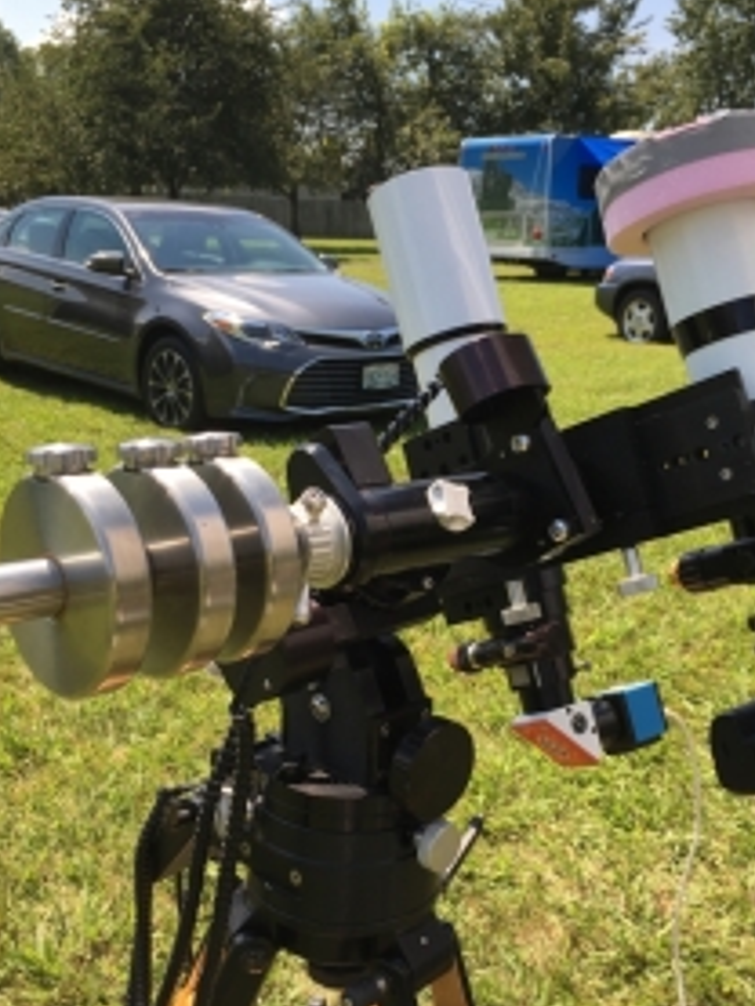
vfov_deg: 47.8
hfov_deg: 36.8
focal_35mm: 39
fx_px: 1133
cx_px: 417
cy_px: 547
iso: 25
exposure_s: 1/356
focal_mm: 4.15
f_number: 2.2
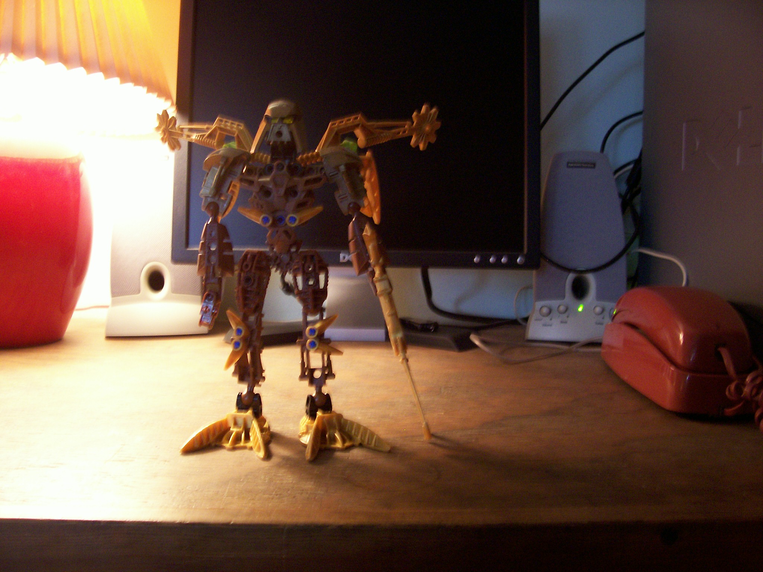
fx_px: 749
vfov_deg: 41.8
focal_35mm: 34
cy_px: 286
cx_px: 382
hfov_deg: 54.0
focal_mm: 5.6
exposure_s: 1/9.85
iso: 160
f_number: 2.7
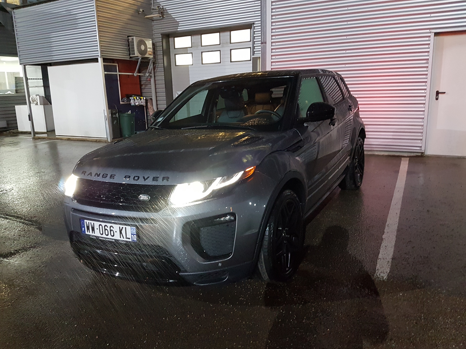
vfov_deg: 51.4
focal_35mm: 27
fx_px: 363
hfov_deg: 65.3
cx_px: 224
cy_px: 173
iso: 320
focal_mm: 4.2
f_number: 1.7
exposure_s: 1/10
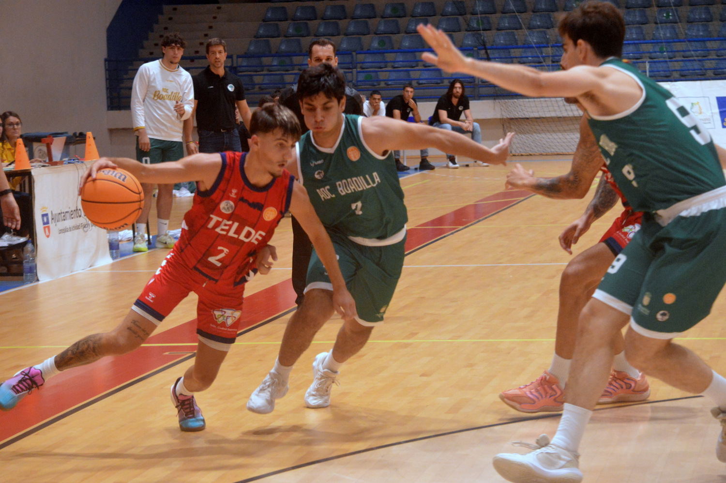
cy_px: 242
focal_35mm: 138
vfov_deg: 9.9
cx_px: 363
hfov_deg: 14.9
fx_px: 2781
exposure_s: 1/400
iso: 3200
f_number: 6.3
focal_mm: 92
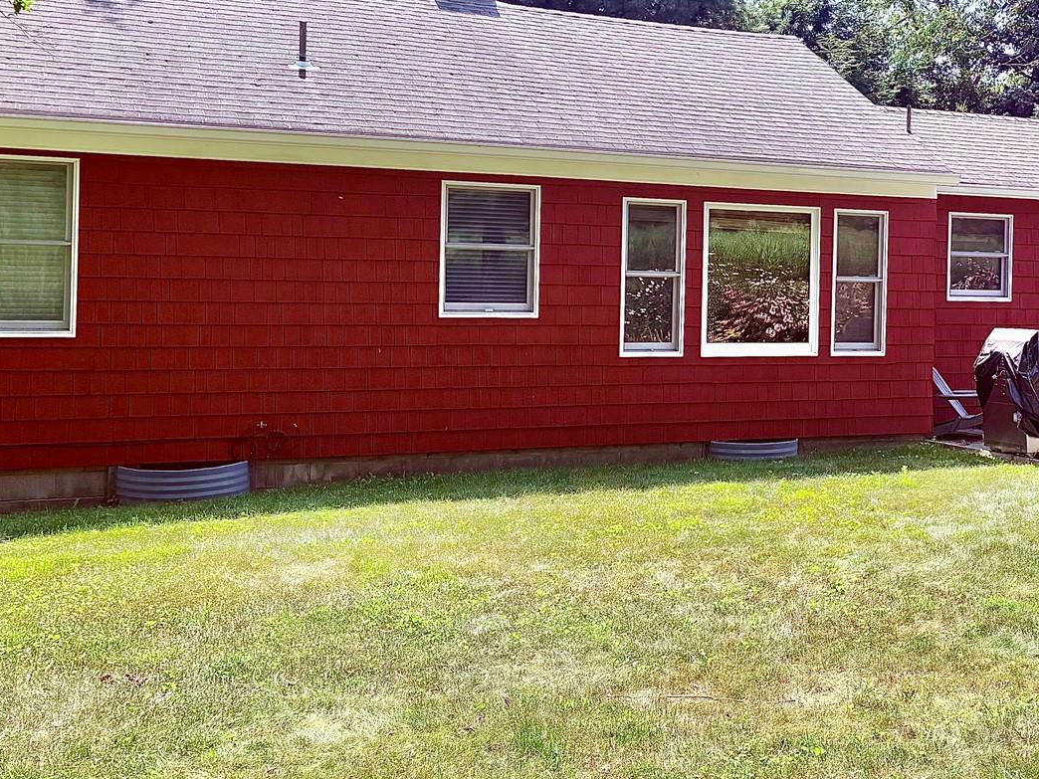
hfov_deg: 36.2
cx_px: 840
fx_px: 1531
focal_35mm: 51
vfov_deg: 28.4
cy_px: 270
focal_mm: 5.96
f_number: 1.6
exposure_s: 1/1667
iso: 64
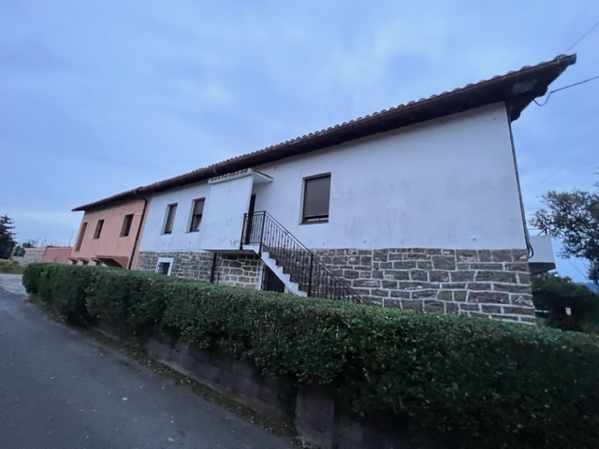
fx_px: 225
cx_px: 300
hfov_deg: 106.2
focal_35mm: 13
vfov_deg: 89.9
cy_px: 224
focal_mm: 1.57
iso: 800
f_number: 1.8
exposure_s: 1/60
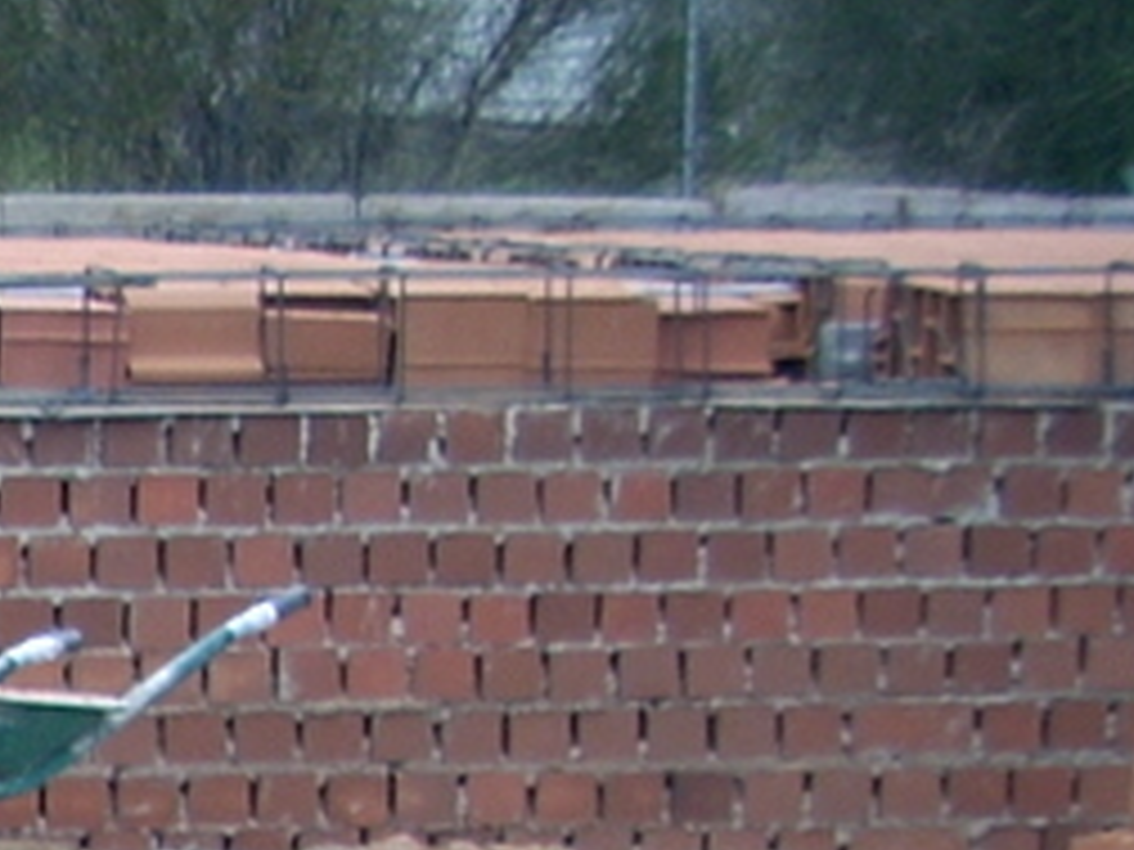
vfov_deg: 8.2
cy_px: 1309
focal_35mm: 176
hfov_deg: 10.0
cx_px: -1467
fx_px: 5766
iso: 64
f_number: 2.8
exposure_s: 1/34.1
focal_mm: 6.2
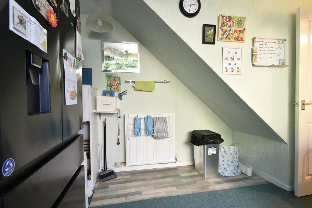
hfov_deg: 93.2
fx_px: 147
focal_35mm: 17
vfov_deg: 70.5
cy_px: 106
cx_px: 152
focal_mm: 10
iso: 200
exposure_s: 1/2.5
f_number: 7.1
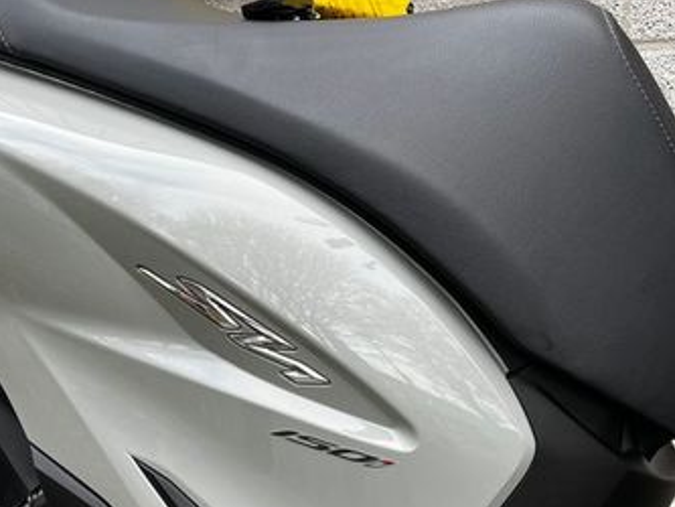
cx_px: 124
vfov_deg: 28.3
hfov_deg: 36.7
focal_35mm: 50
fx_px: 975
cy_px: 432
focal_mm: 5.1
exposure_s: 1/121
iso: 40
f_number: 1.6
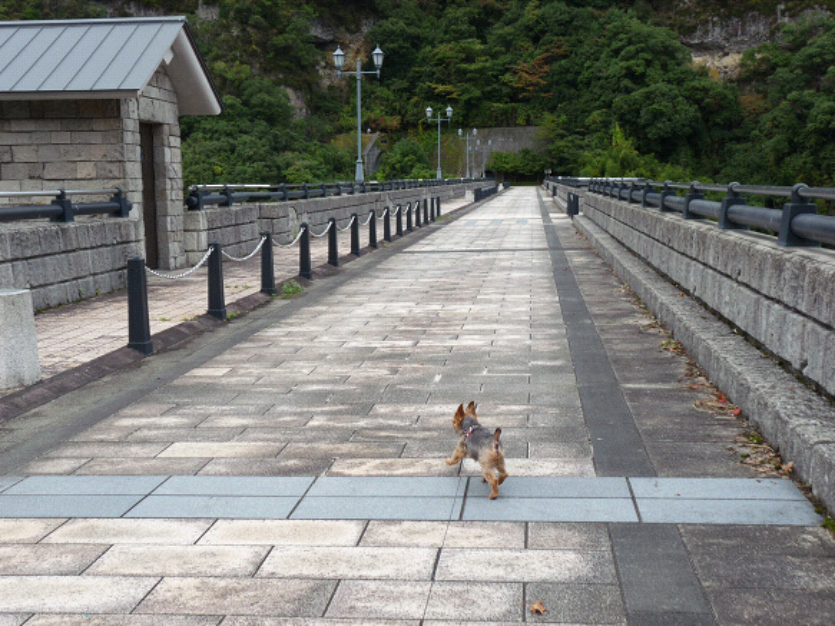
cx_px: 418
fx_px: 1037
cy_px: 313
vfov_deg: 33.6
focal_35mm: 43
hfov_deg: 43.9
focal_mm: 7.6
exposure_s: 1/250
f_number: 5
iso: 100
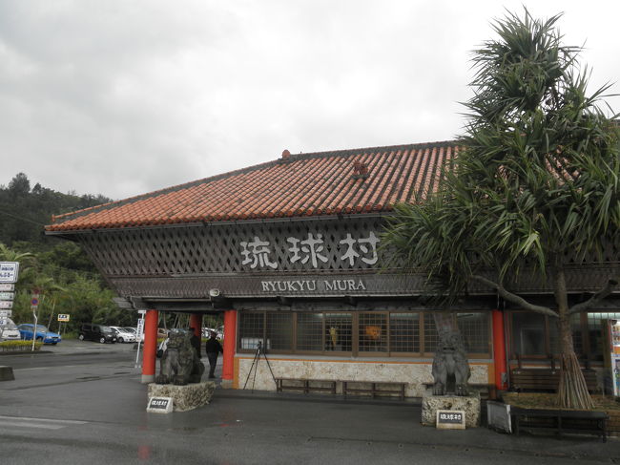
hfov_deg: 63.5
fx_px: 501
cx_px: 310
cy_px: 232
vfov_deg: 49.7
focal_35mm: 28
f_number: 3
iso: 64
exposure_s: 1/40
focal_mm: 5
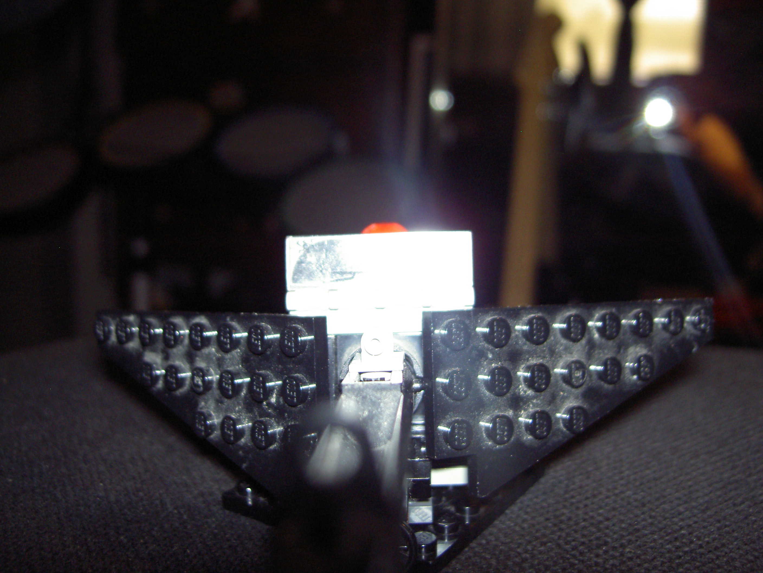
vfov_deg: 36.8
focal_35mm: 39
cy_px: 286
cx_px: 382
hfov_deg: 47.9
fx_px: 860
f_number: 2.8
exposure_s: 1/60
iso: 200
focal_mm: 8
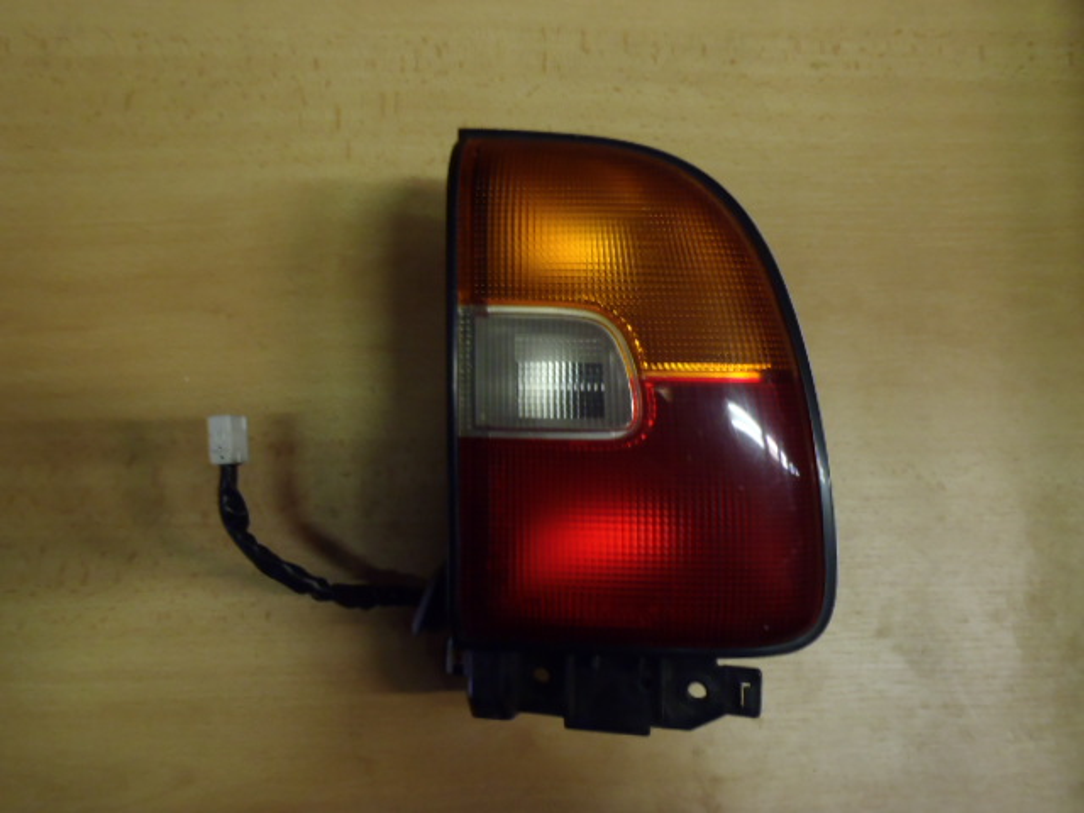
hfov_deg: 63.4
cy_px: 406
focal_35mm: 28
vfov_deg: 49.7
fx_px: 877
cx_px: 542
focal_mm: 5
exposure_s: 1/4
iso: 250
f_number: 3.9
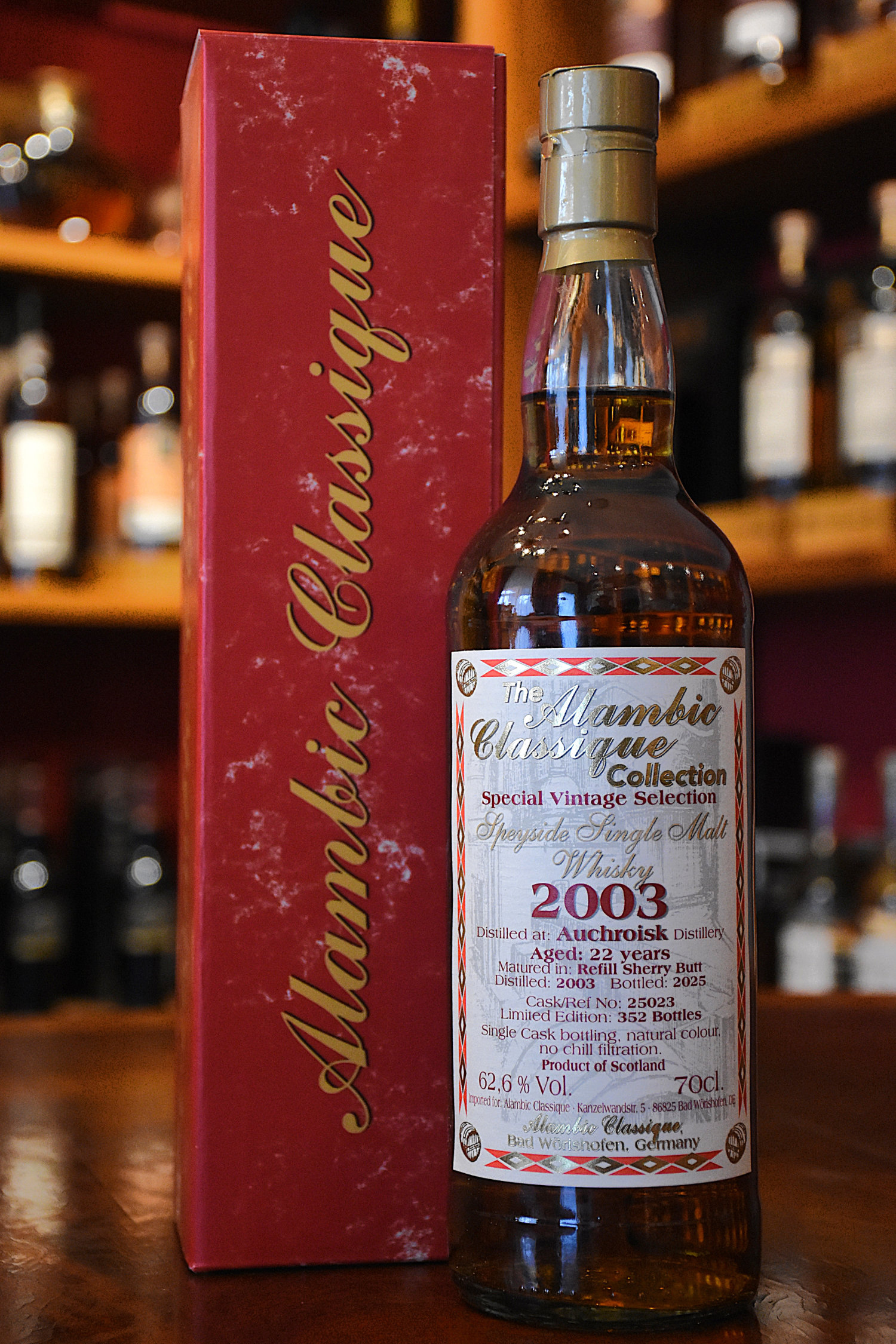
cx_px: 448
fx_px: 2688
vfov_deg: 28.1
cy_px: 672
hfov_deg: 18.9
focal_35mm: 72
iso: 3200
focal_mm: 48
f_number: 4.8
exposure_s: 1/100
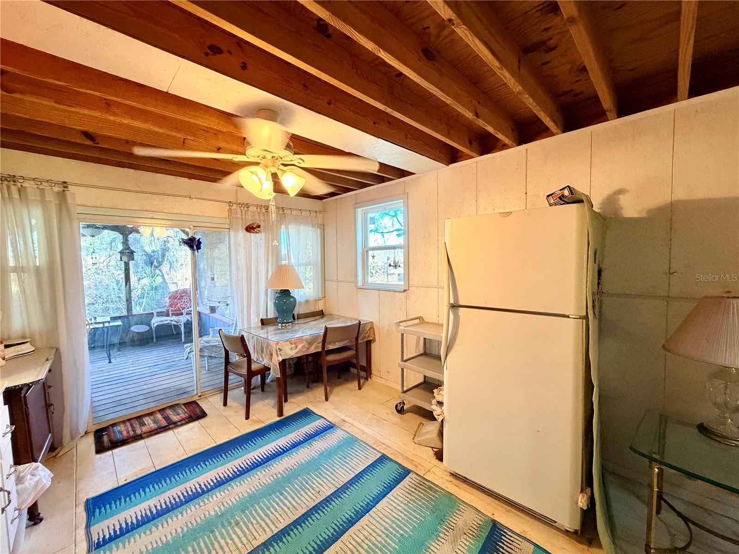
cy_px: 277
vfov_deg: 85.7
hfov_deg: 102.1
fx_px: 299
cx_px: 370
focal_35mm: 14
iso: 320
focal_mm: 2.22
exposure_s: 1/60
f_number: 2.2
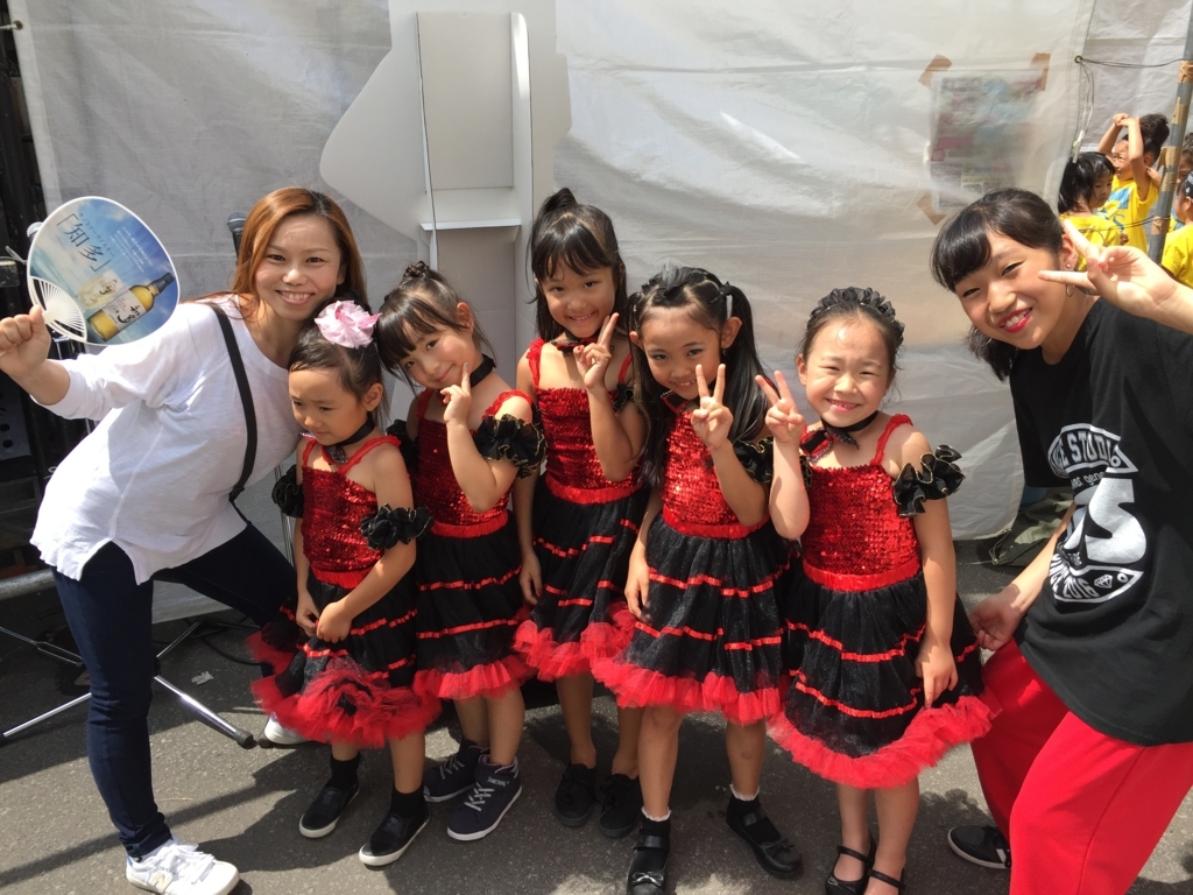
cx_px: 596
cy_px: 448
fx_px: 999
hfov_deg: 61.7
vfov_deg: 48.2
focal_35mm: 29
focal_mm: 4.15
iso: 32
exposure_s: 1/1014
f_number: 2.2
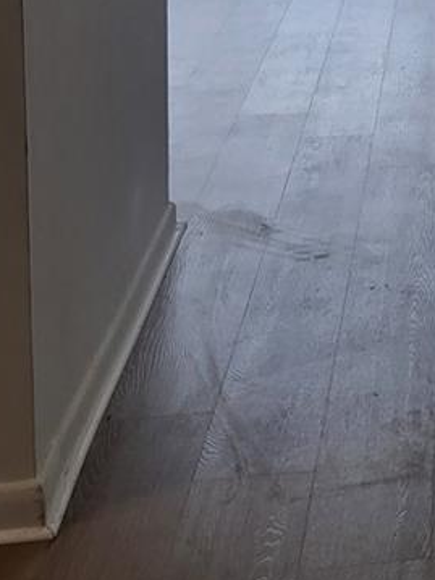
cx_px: 710
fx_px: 1459
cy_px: -200
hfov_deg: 15.3
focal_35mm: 87
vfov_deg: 20.3
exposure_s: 1/120
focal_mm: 5.4
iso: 100
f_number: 1.8
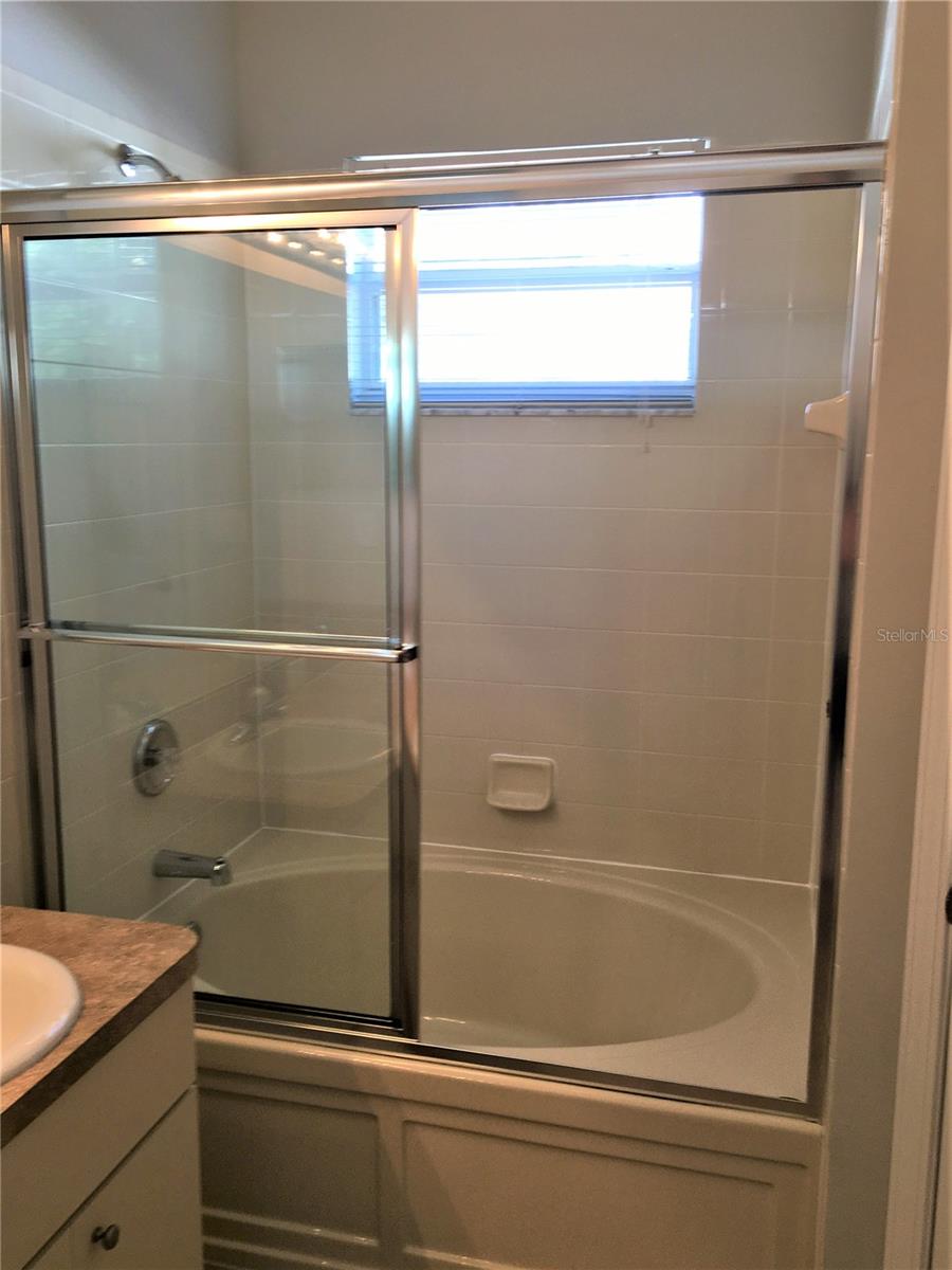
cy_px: 635
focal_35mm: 29
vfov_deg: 61.7
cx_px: 476
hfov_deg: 48.2
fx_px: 1063
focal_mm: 4.15
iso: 25
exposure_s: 1/40
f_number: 2.2
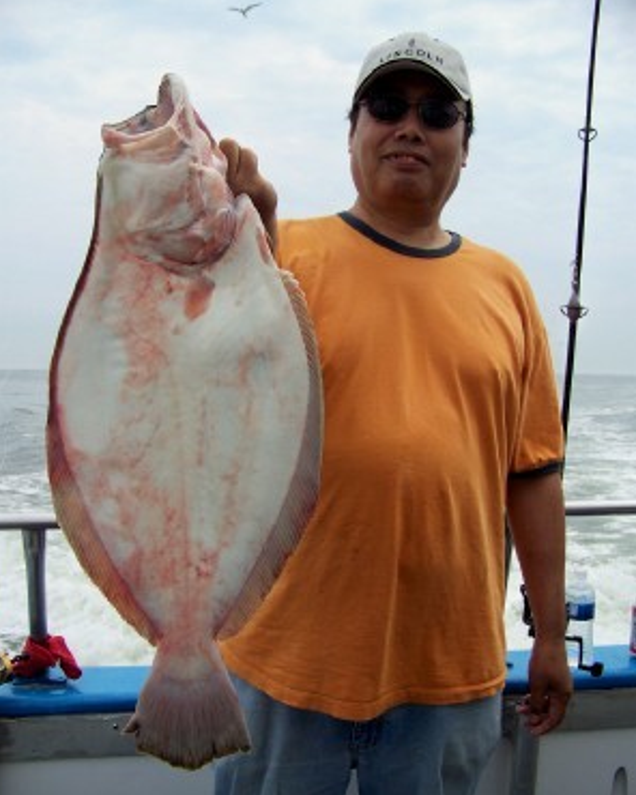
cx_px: 320
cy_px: 421
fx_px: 894
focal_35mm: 38
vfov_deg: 47.9
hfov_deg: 39.2
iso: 64
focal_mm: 5.85
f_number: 2.8
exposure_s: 1/1000
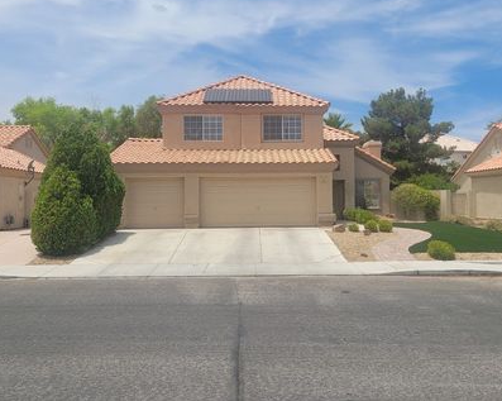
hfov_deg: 55.7
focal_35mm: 32
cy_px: 198
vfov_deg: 45.7
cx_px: 250
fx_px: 475
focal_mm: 5.4
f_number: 1.8
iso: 40
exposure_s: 1/3464
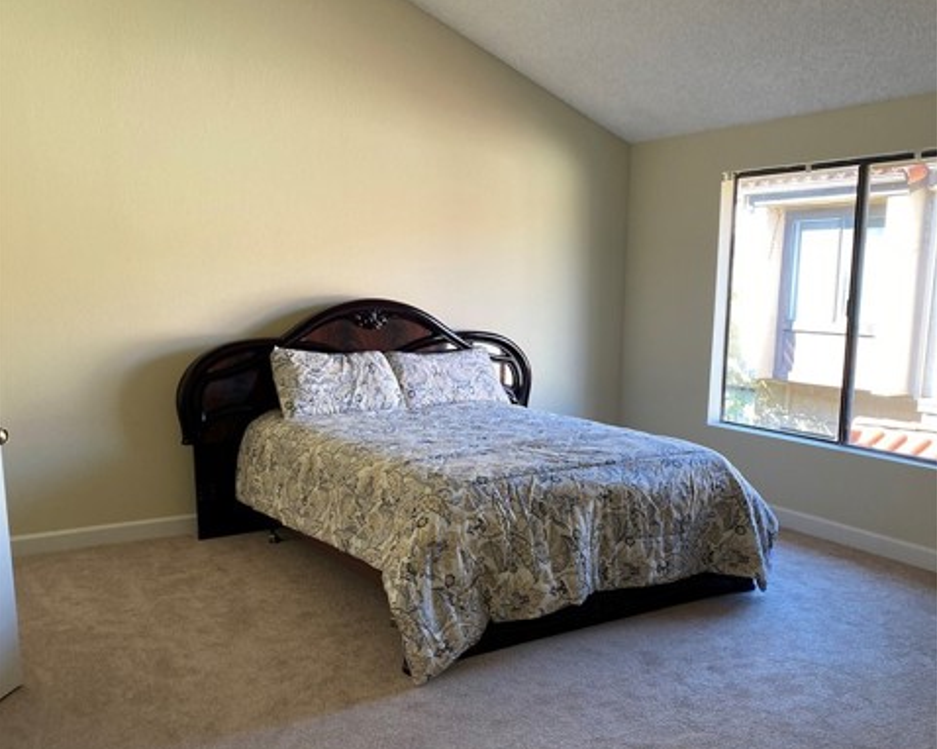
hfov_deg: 52.9
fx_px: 942
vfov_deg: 43.0
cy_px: 463
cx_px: 468
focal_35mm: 34
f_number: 1.8
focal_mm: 4.25
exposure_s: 1/121
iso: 100
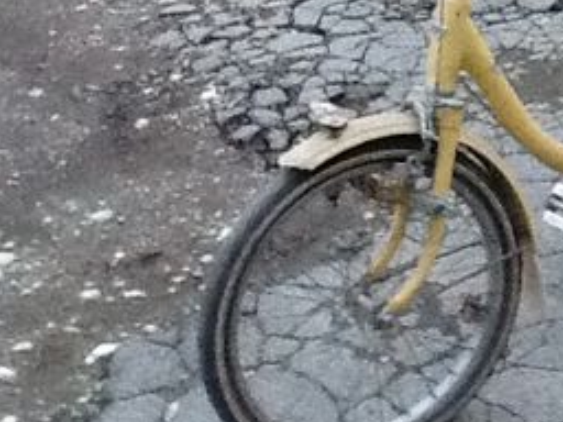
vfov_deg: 14.3
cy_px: 86
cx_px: 638
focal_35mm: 103
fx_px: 1675
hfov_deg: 18.3
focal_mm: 2.03
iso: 320
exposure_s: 1/30
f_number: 2.4
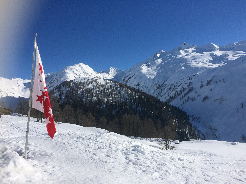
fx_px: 206
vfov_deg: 48.2
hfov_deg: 61.7
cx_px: 123
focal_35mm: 29
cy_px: 92
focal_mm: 4.15
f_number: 2.2
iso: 40
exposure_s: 1/6849
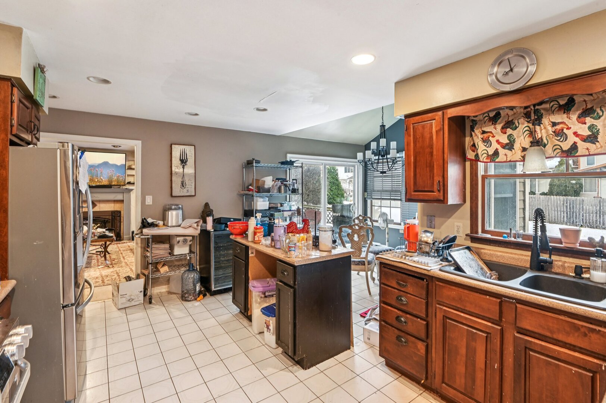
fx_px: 269
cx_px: 303
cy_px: 202
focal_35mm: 16
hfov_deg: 96.8
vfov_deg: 73.7
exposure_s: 1/4
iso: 400
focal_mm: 16
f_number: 13
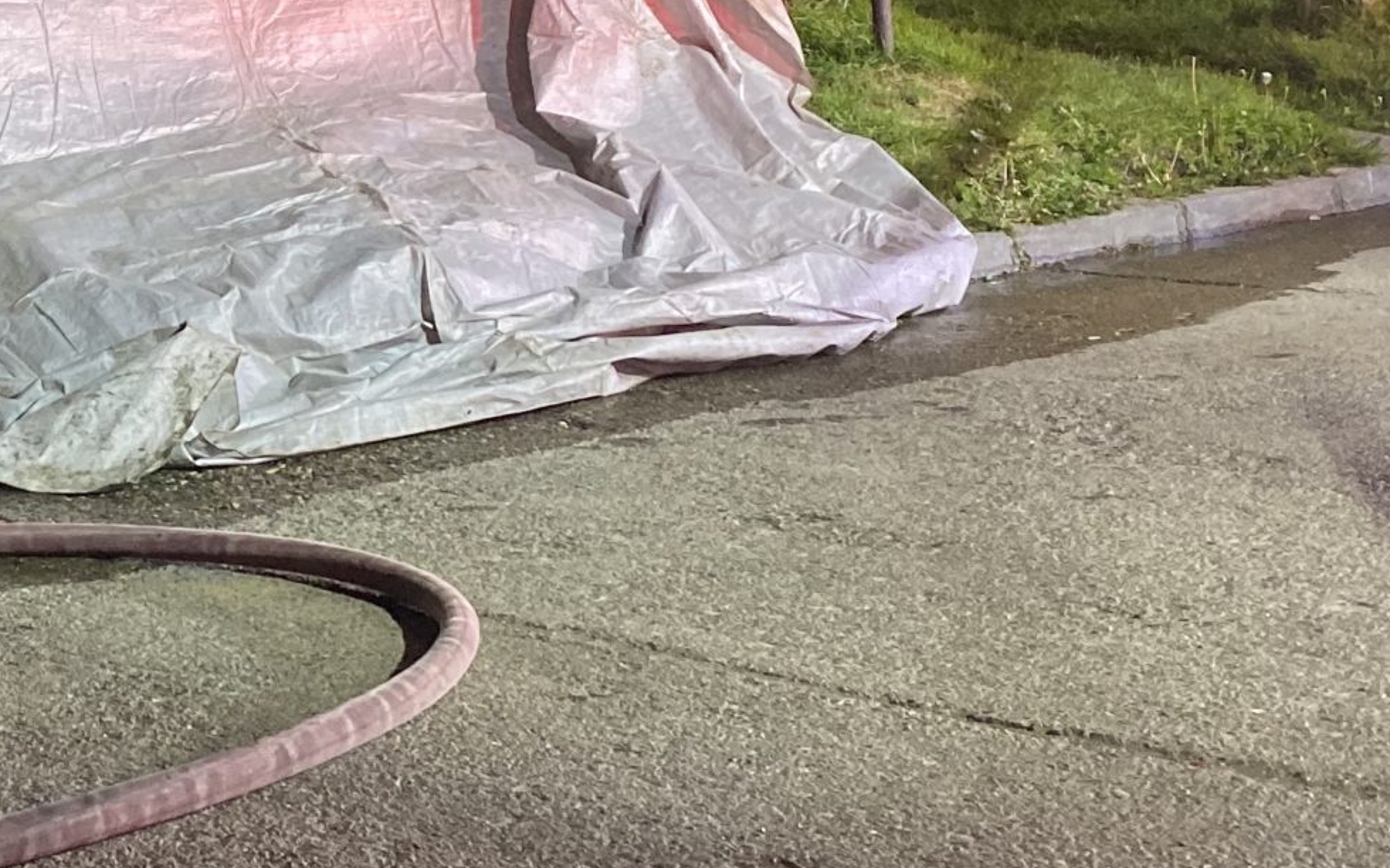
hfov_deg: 26.9
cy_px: 139
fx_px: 2727
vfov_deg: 17.9
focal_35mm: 72
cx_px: -30
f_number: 1.8
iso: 400
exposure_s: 1/50
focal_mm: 4.25
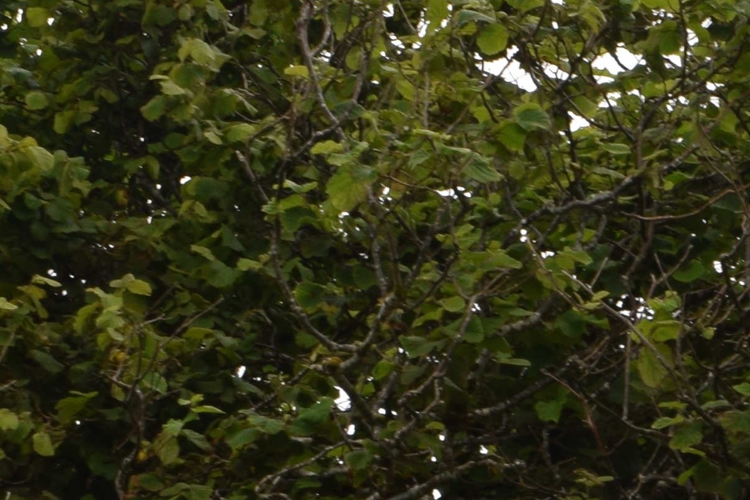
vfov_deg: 9.9
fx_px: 2791
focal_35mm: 134
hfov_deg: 14.0
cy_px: 793
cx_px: 1226
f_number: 11
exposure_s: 1/25
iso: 100
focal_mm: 18
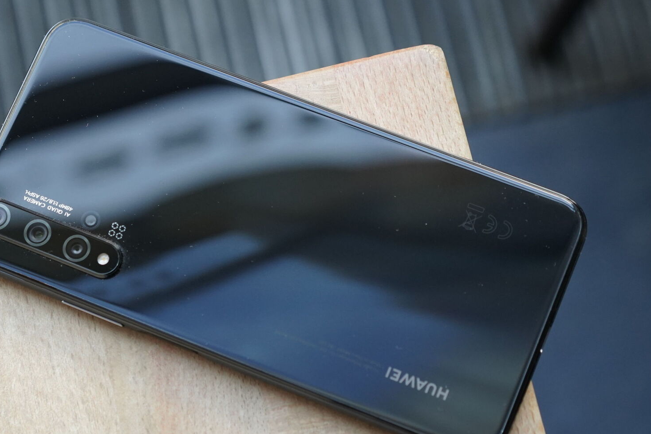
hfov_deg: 28.1
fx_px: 1302
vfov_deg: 18.9
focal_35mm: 72
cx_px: 287
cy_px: 242
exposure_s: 1/250
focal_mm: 55
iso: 2000
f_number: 4.5
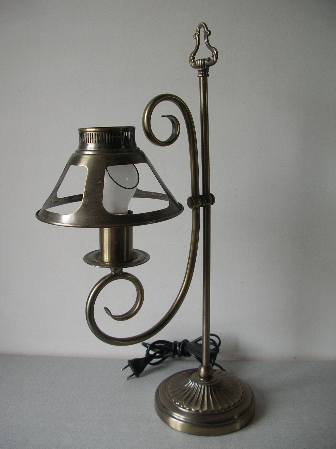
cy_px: 224
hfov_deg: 40.6
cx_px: 168
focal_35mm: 35
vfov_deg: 52.7
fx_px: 454
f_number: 2.8
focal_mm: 5.8
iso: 50
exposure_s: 1/32.5
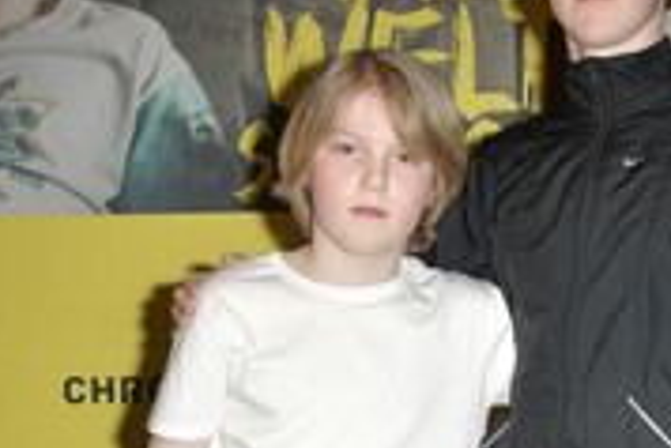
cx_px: 443
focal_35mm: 86
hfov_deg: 23.5
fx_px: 1604
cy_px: 305
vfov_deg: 15.9
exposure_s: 1/200
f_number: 5.6
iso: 200
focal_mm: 34
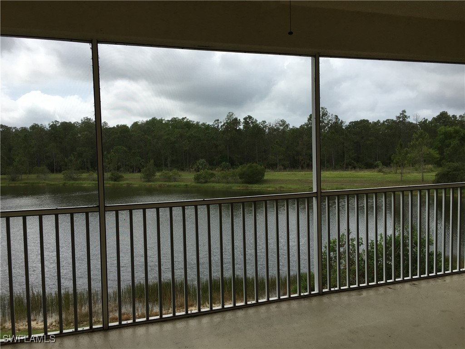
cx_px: 232
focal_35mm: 29
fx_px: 390
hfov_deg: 61.7
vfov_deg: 48.2
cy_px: 174
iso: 25
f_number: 2.2
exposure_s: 1/1202
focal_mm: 4.15
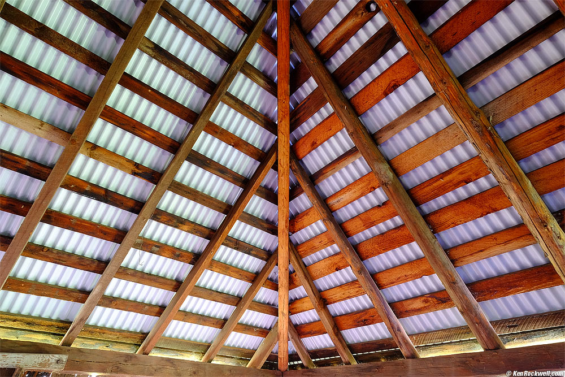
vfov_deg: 77.3
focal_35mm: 15
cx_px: 282
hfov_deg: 100.4
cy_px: 188
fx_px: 235
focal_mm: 10
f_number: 8
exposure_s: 6
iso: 200
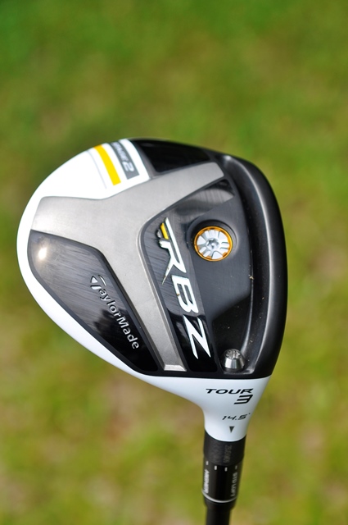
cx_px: 174
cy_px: 262
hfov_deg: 16.5
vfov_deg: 24.6
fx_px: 1199
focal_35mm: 82
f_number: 5.6
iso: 200
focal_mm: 55
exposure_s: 1/640
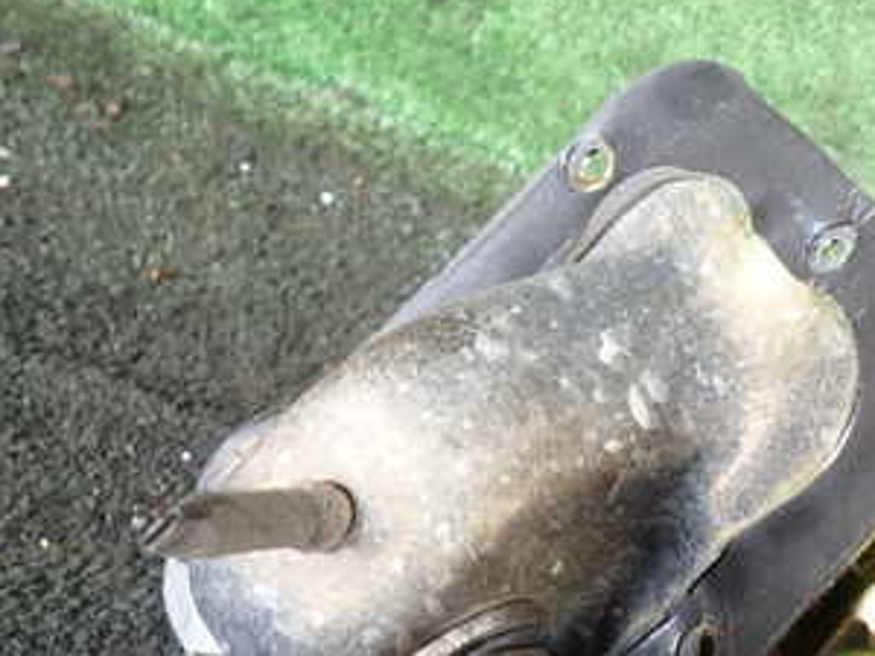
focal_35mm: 50
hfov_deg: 35.4
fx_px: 1264
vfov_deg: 28.8
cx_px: 825
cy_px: 475
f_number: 2
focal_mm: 4.5
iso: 200
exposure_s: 1/60
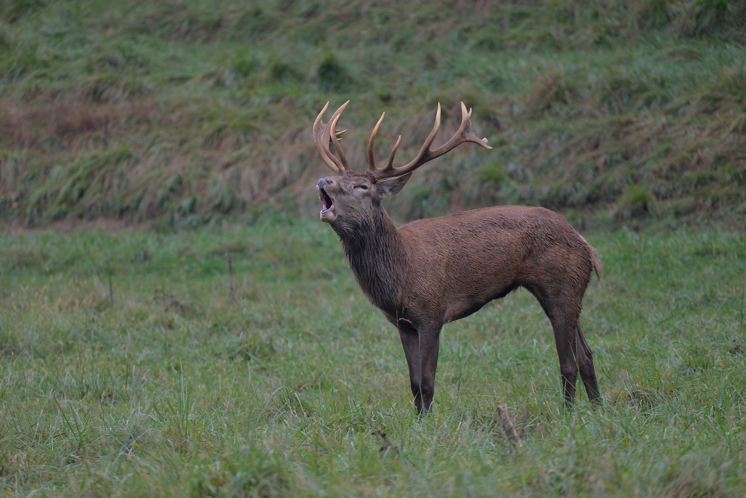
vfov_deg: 3.1
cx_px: 373
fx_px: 9328
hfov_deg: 4.6
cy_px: 249
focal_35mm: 450
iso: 2000
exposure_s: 1/640
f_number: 7.1
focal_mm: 450
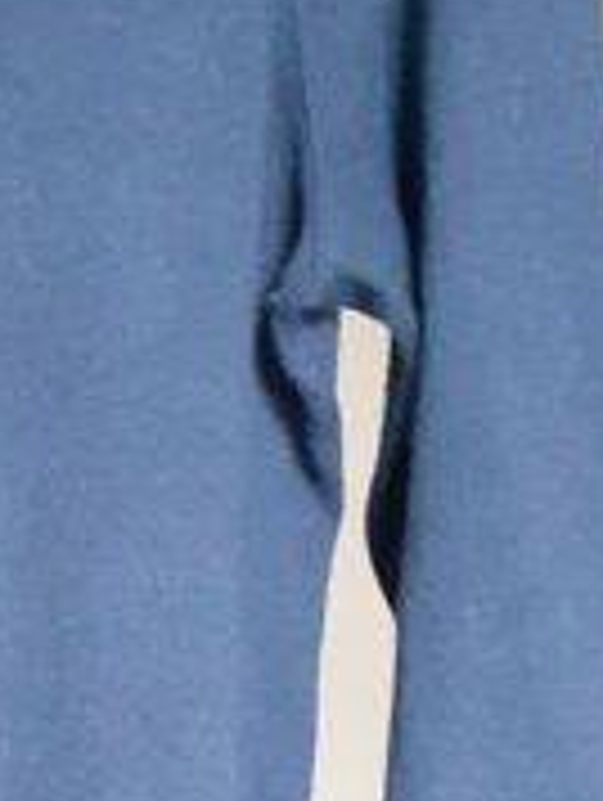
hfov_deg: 13.8
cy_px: 756
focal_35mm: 97
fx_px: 2248
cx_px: -454
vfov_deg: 19.7
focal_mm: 3.6
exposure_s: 1/20
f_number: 1.9
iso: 800
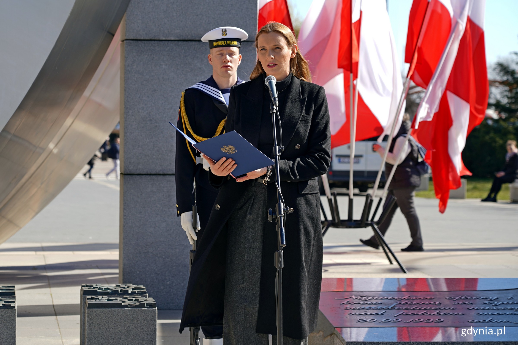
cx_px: 259
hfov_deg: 19.5
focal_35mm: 105
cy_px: 172
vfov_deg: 13.0
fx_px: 1511
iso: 64
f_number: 5.6
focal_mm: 105
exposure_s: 1/200
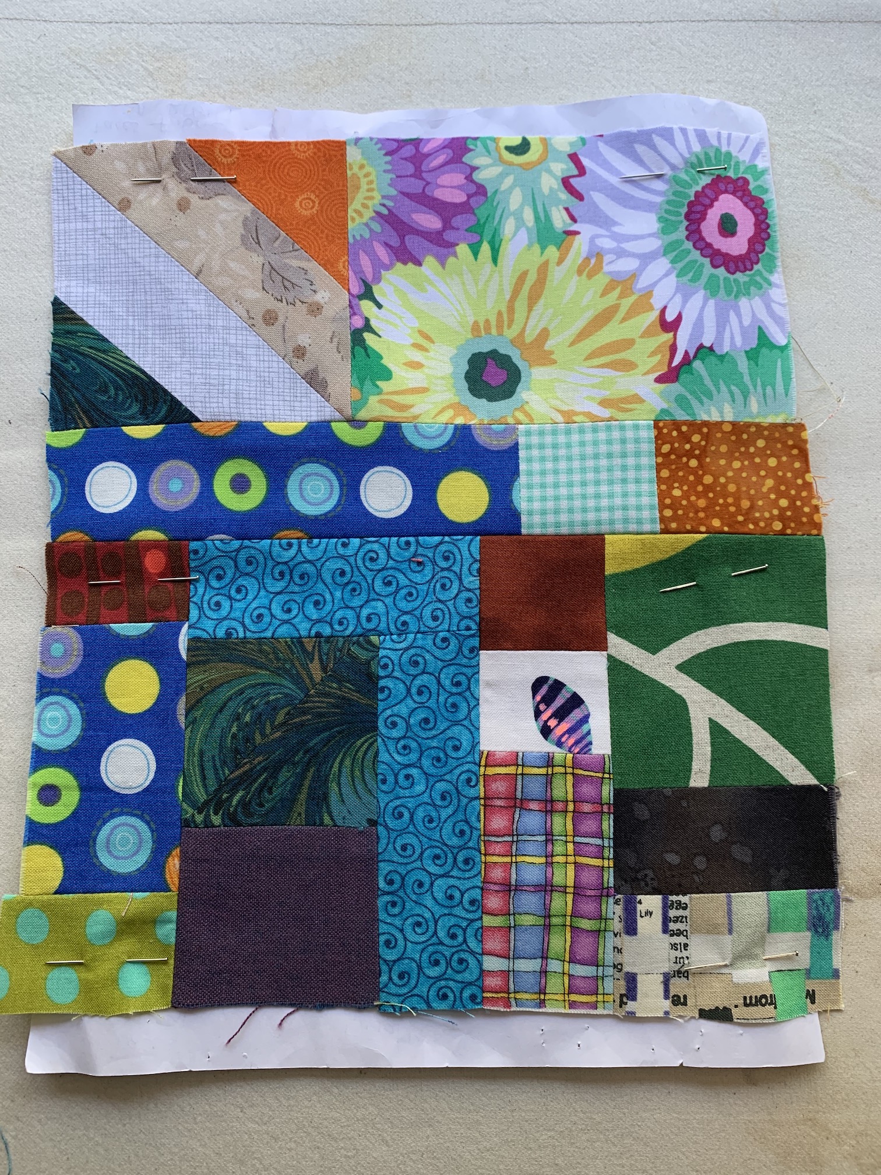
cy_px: 588
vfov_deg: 67.3
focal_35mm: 26
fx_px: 882
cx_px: 440
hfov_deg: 53.1
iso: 64
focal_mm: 4.25
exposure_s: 1/121
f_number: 1.8
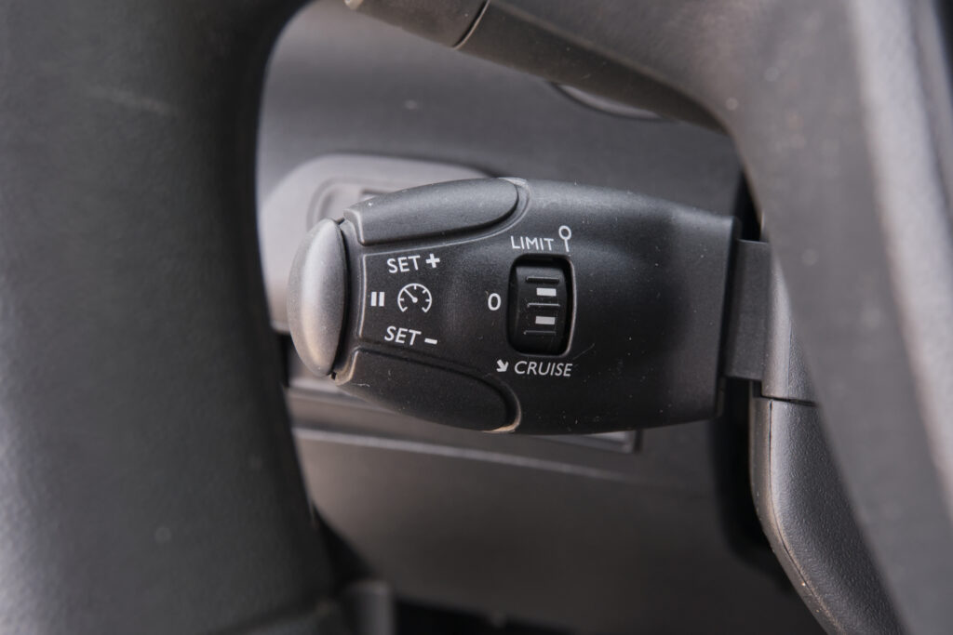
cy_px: 318
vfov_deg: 35.1
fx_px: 1006
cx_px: 476
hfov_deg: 50.7
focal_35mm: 38
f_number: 9
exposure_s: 1/100
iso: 2000
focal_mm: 25.6
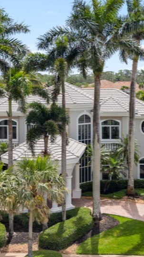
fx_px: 339
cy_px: 101
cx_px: 114
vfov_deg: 41.1
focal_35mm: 50
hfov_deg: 23.6
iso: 280
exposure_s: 1/5000
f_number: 1.8
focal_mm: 8.67
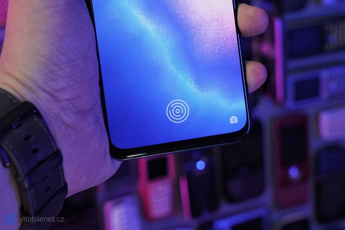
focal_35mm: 56
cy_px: 115
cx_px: 172
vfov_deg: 24.2
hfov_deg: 35.6
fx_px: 537
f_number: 8
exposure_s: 1/250
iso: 5000
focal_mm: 56
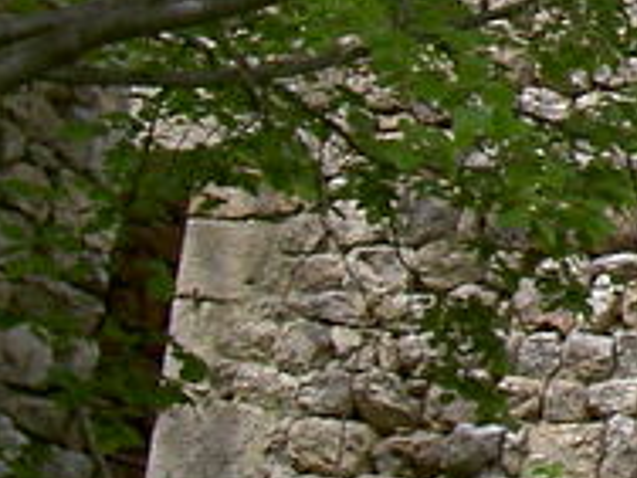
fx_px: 3901
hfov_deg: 8.6
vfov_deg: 6.9
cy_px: -234
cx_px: 1484
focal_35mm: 212
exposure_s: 1/345
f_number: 4.7
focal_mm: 8
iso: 100
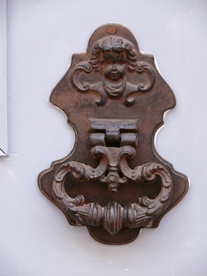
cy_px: 138
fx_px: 1237
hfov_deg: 9.6
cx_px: 104
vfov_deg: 12.7
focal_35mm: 155
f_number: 3.6
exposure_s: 1/40
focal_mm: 32.8
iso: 400
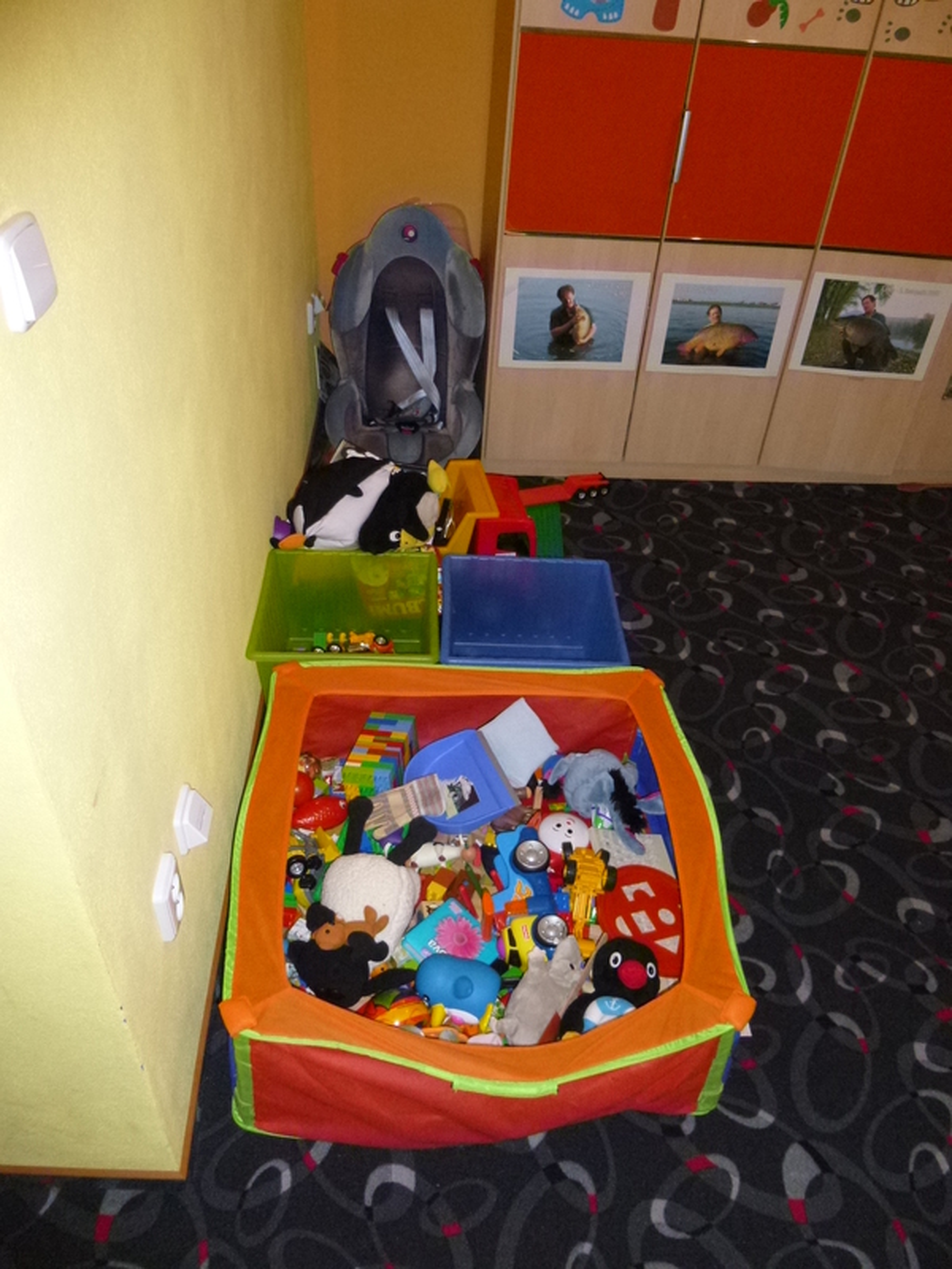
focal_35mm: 25
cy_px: 634
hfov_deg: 54.9
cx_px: 476
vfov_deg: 69.4
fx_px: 917
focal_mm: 4.5
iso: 400
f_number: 3.1
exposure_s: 1/60
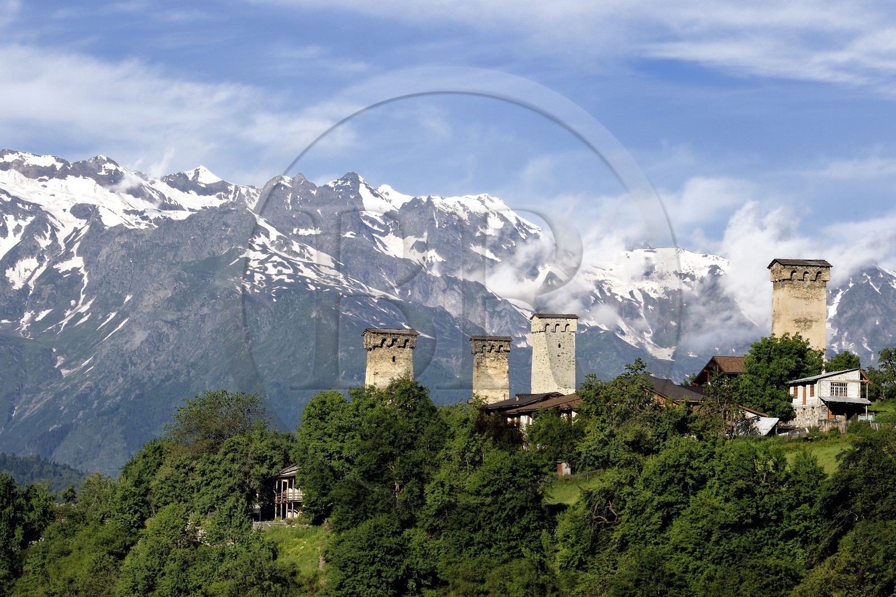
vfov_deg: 6.9
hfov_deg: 10.3
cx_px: 448
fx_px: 4976
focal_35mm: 200
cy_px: 298
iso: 200
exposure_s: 1/250
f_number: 16
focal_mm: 200
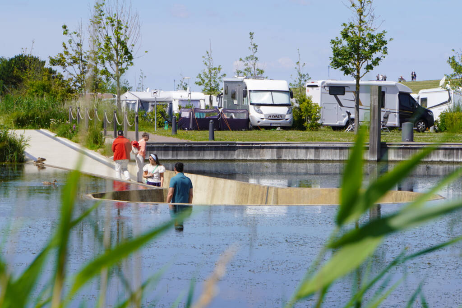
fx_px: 1600
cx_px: 231
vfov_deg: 11.0
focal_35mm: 125
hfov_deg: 16.4
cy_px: 154
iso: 100
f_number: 9
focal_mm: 83.1
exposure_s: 1/250
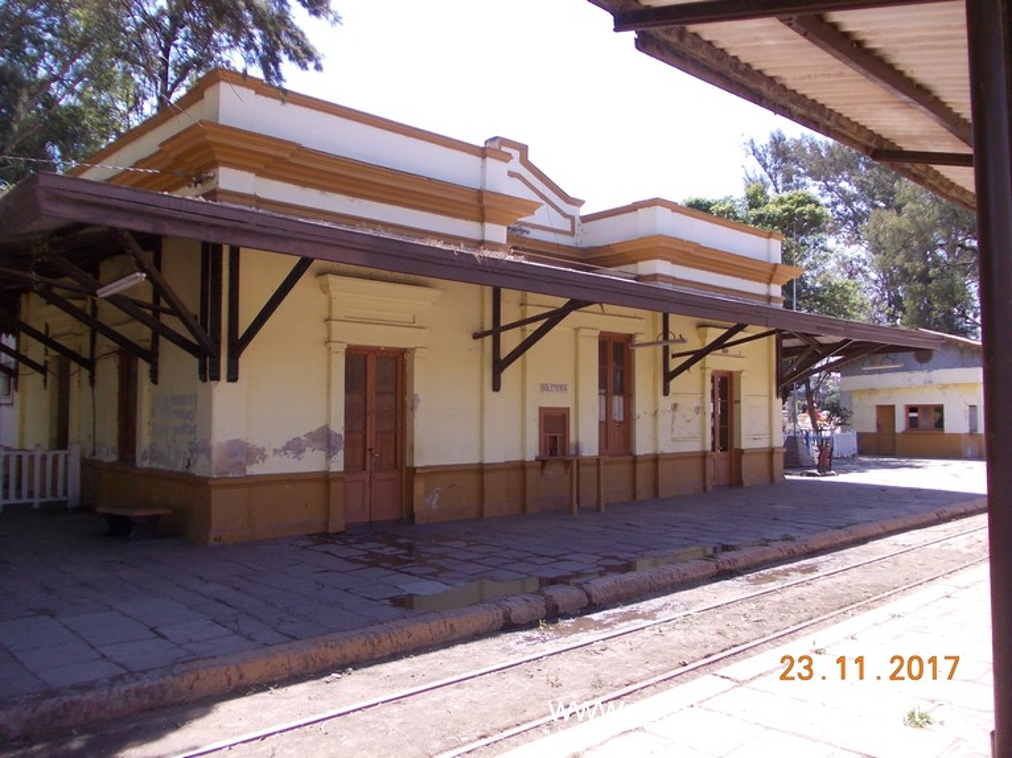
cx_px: 506
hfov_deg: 63.5
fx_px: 818
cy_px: 379
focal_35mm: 28
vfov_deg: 49.7
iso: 80
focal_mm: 4
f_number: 2.7
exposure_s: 1/500
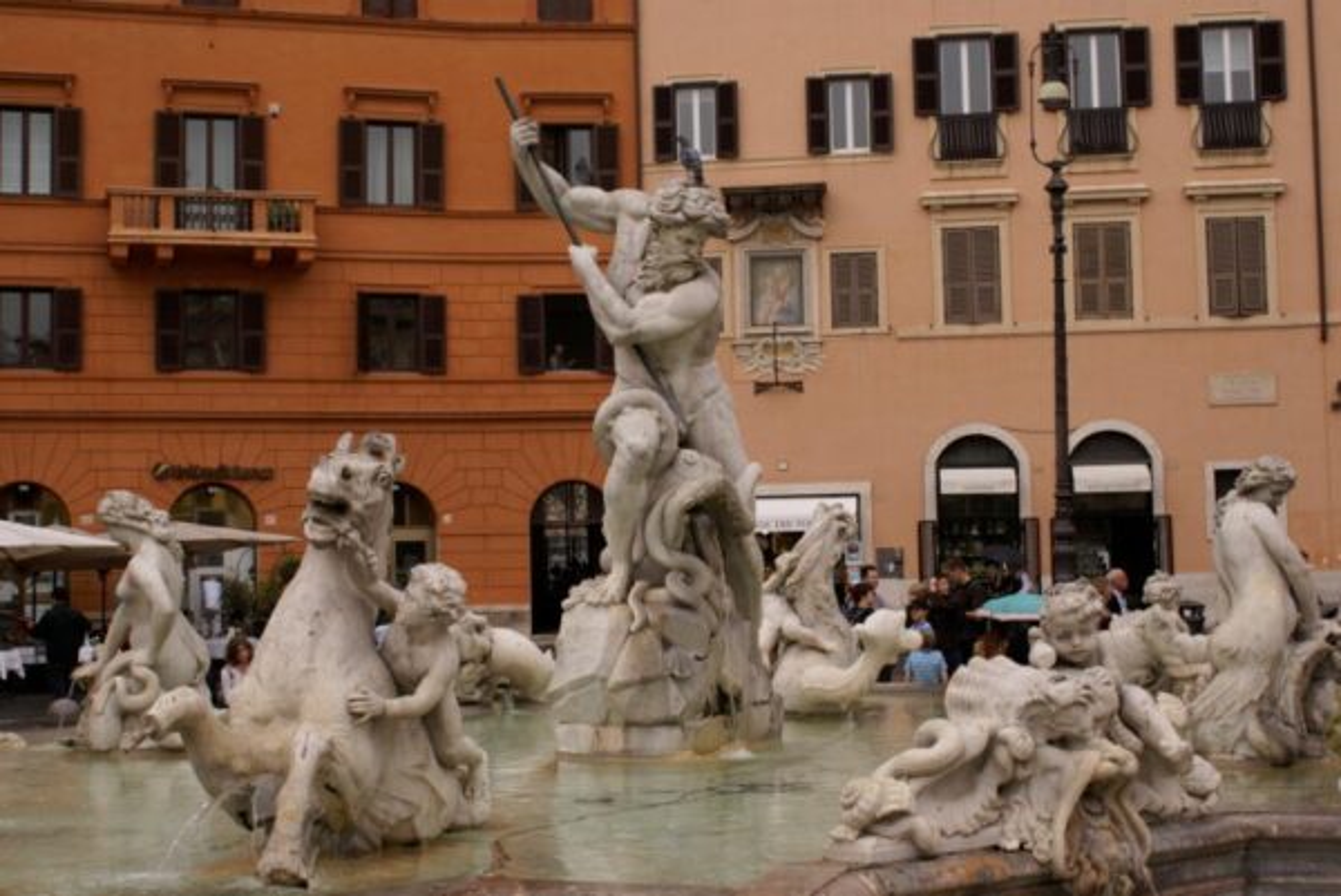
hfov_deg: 37.8
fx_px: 1957
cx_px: 670
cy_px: 448
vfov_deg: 25.8
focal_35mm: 52
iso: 100
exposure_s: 1/80
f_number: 6.3
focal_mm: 35
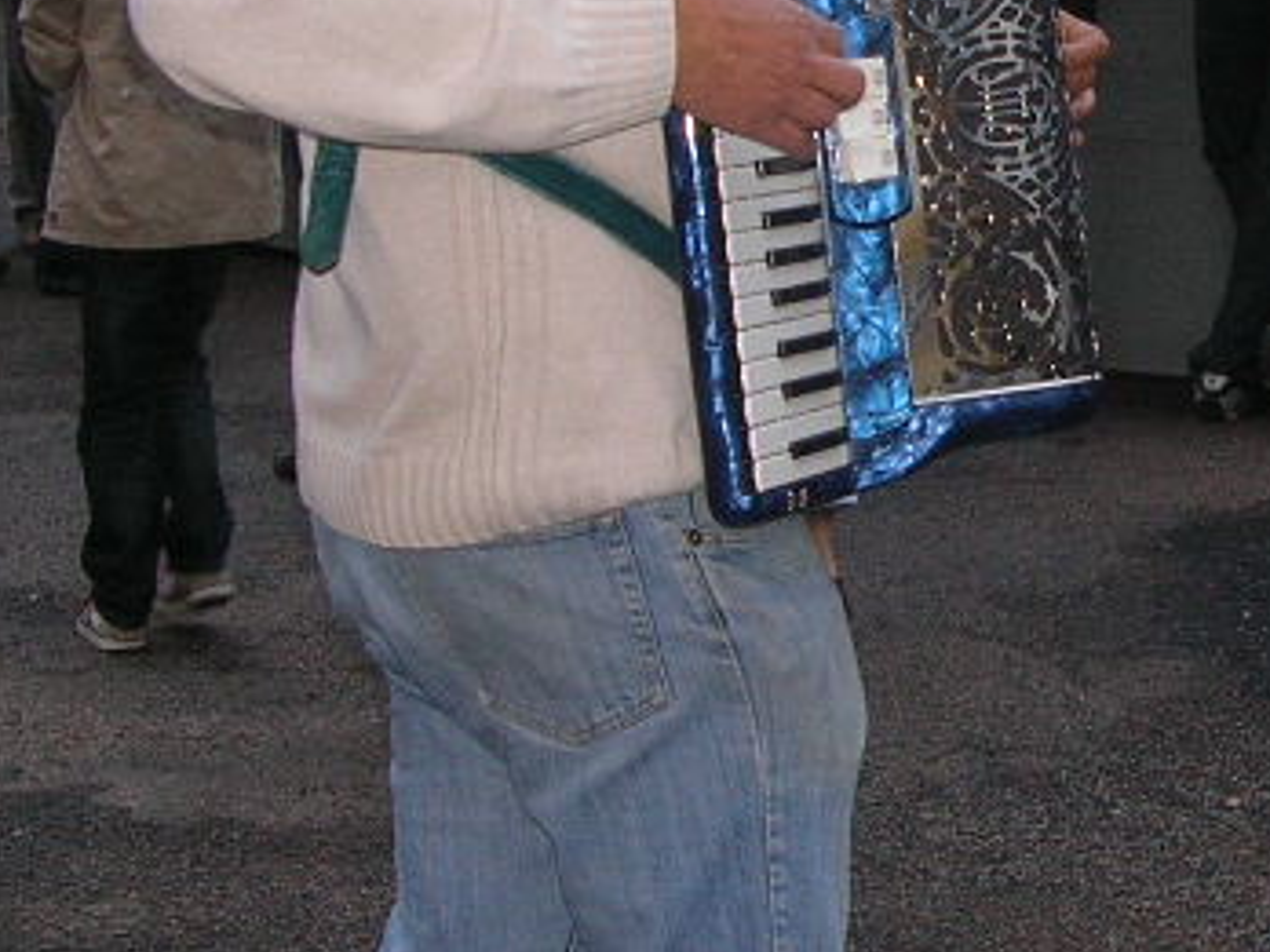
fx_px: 3779
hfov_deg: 18.6
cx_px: 1266
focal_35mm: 103
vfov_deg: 14.3
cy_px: 146
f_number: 2.8
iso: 67
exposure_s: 1/60.1
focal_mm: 5.8
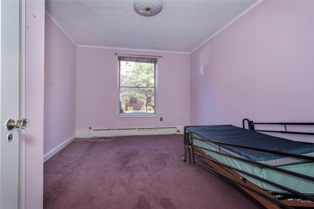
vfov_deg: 81.2
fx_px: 122
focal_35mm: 14
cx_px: 157
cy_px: 104
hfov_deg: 104.2
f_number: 8
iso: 320
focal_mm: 14
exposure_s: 1/40
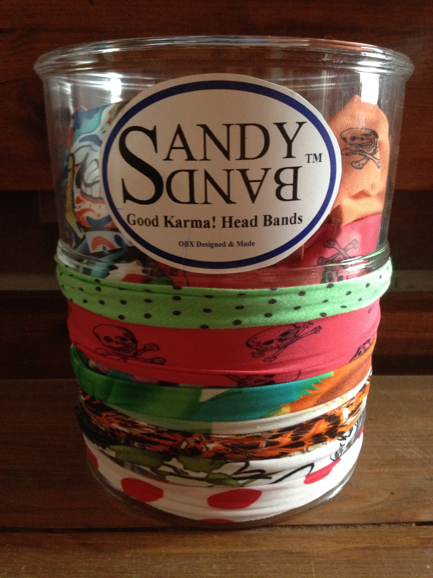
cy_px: 289
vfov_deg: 52.6
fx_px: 584
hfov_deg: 40.7
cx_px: 216
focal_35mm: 35
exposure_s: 1/17
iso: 400
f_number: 2.4
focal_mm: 4.28
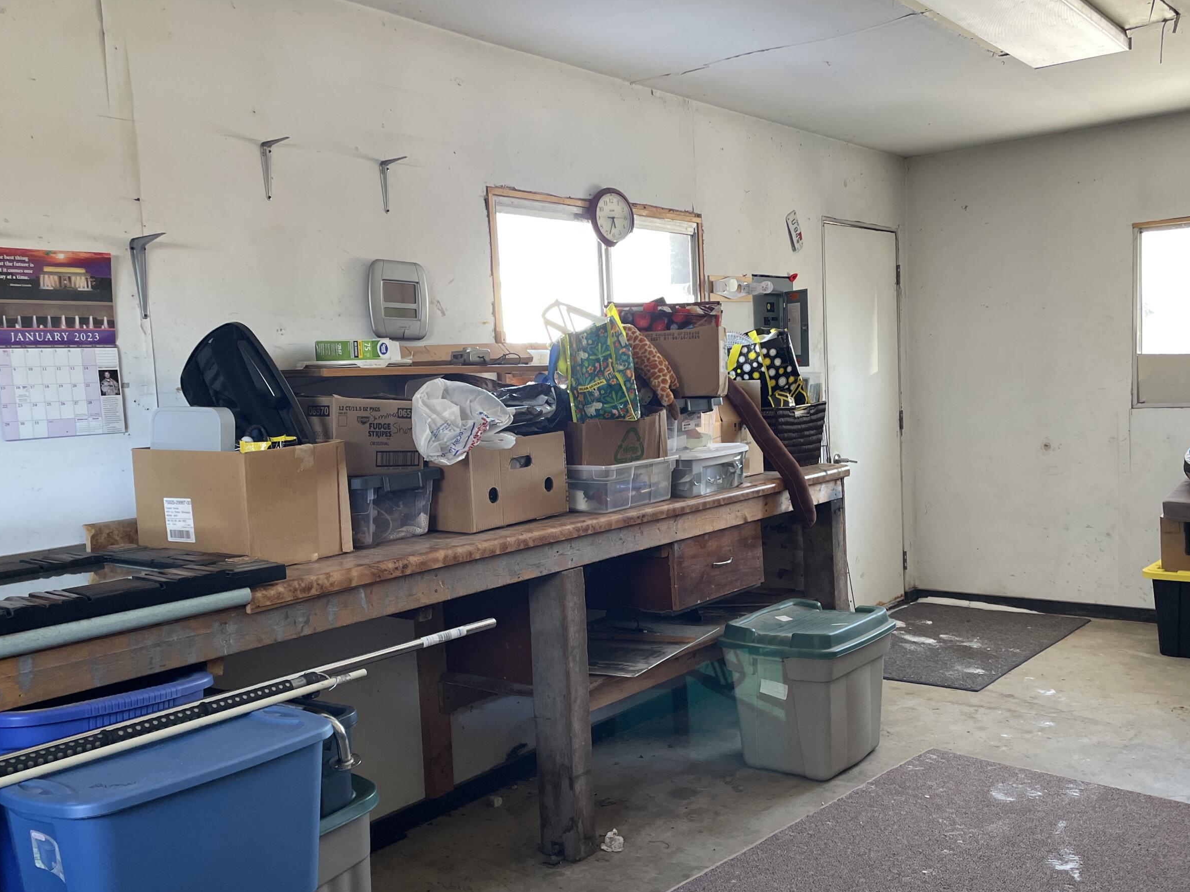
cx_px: 645
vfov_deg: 42.9
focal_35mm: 33
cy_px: 474
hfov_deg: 55.3
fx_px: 1134
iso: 125
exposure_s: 1/104
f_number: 1.6
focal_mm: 4.2
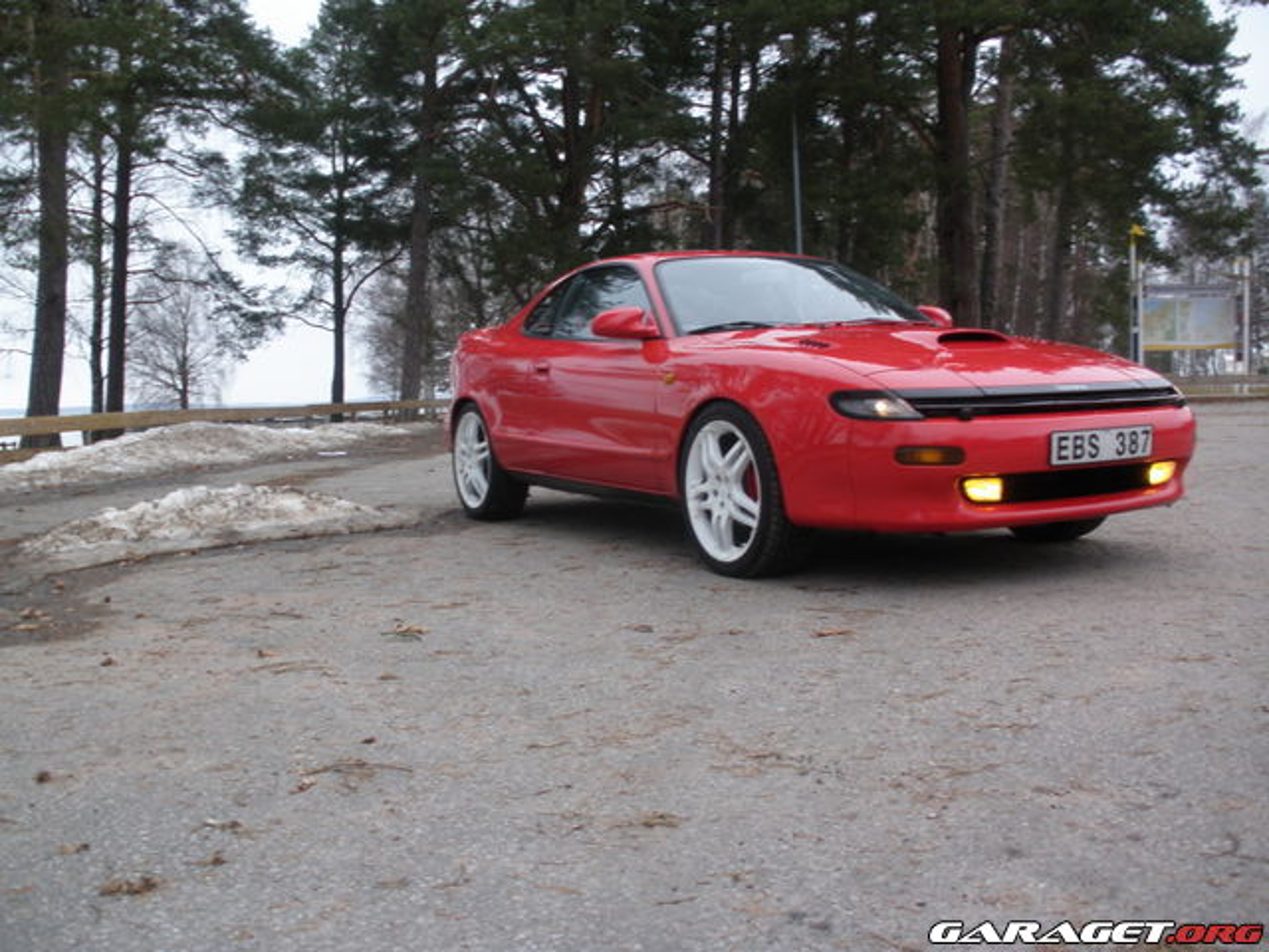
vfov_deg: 39.7
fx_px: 1320
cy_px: 476
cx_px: 634
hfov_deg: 51.4
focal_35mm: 36
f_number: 3.5
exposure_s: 1/60
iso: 64
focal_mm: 6.3
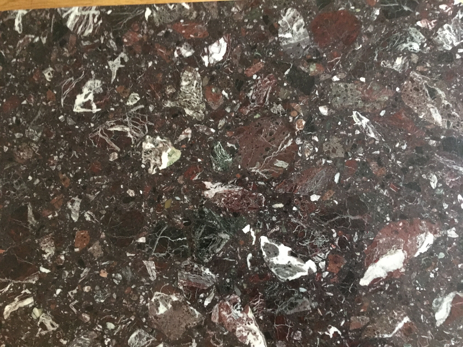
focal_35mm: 29
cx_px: 232
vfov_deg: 48.2
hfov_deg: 61.7
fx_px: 388
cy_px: 174
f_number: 2.2
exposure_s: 1/17
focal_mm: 4.15
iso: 320
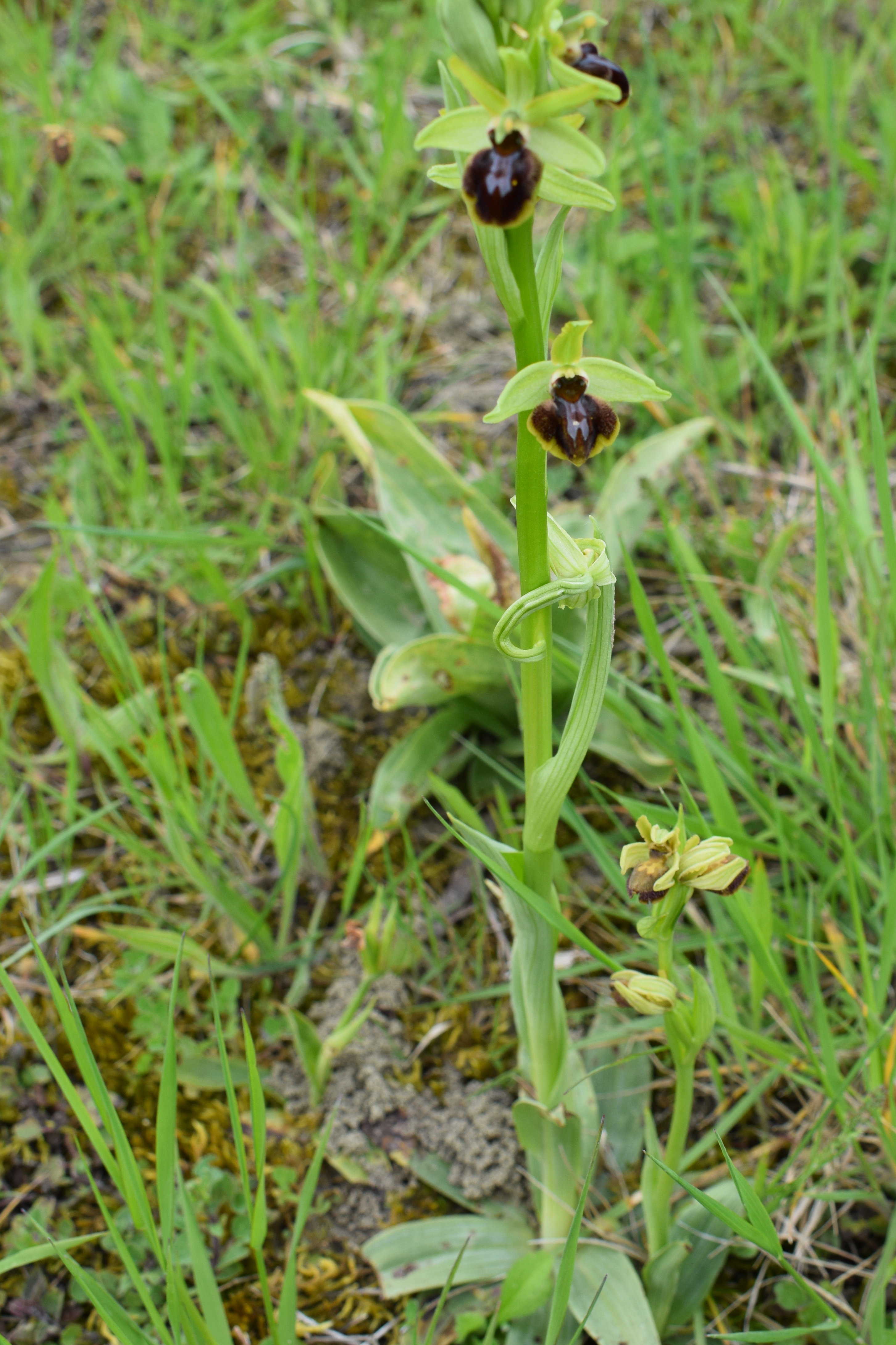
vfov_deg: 38.4
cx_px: 573
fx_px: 1930
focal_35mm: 52
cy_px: 628
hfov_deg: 26.0
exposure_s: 1/250
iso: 220
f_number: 8
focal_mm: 25
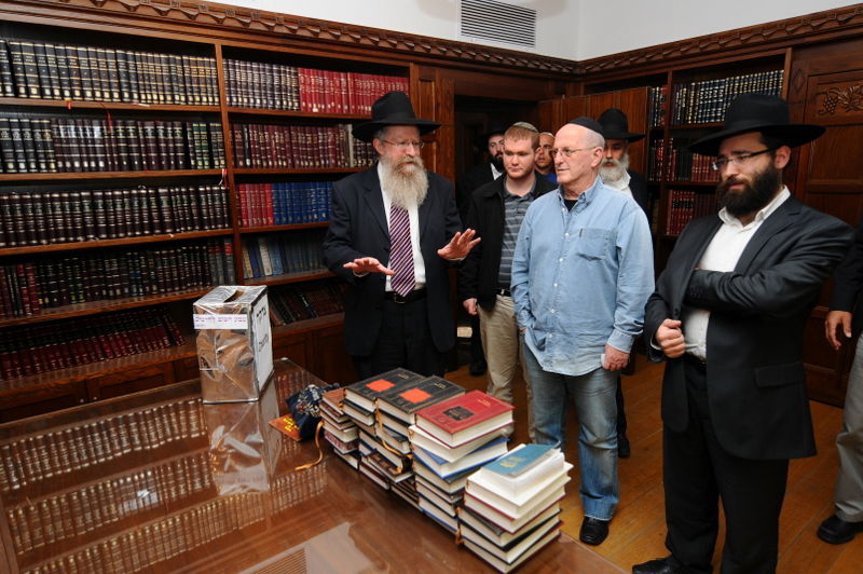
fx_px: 503
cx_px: 432
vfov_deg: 59.4
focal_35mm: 21
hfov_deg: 81.3
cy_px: 287
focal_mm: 14
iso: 200
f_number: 2.8
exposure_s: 1/100
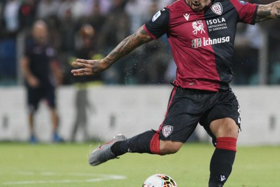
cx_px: 209
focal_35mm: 672
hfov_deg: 3.1
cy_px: 91
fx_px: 5228
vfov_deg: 2.0
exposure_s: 1/1600
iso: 2000
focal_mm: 300
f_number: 3.5
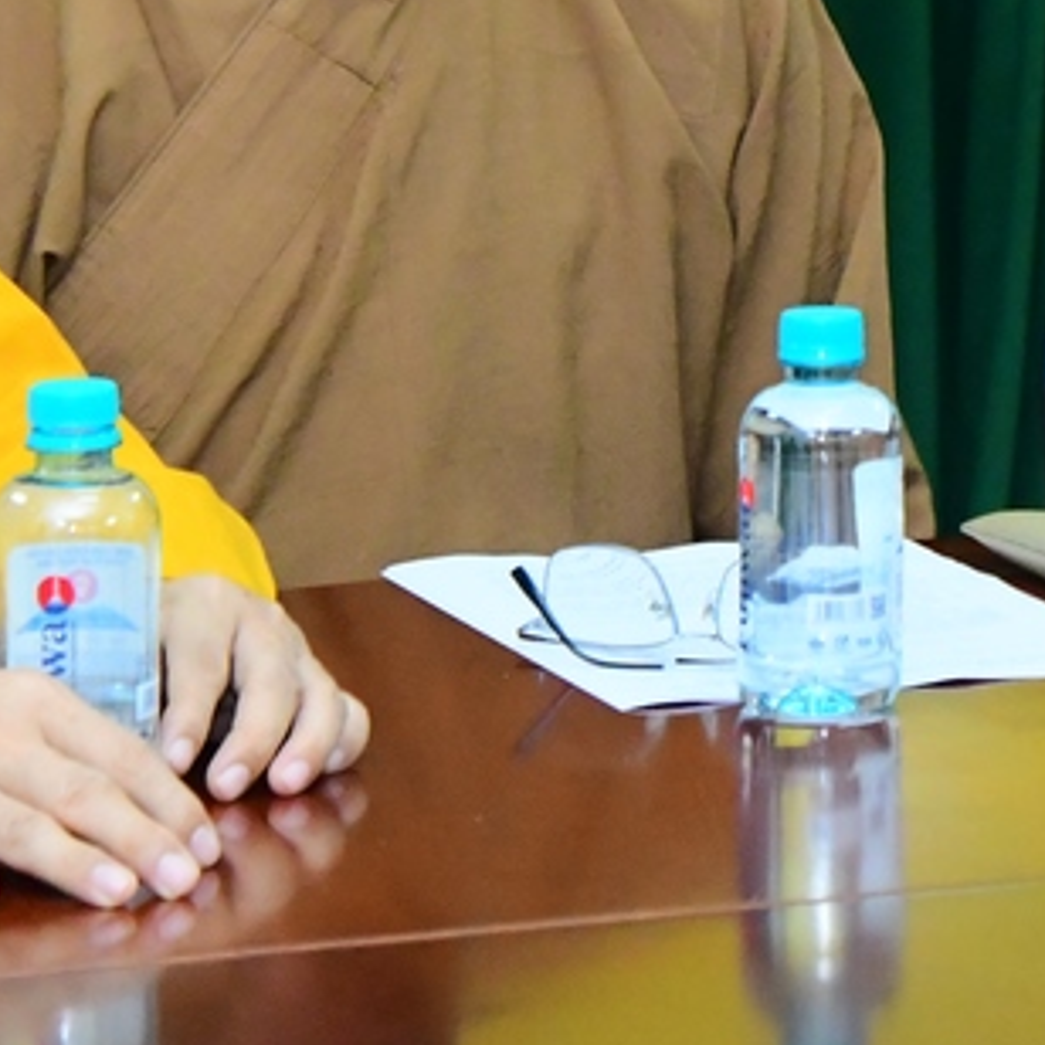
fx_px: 8846
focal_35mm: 259
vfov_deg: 6.7
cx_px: 1459
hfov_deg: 6.7
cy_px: -522
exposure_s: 1/160
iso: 4000
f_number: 4.5
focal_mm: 58
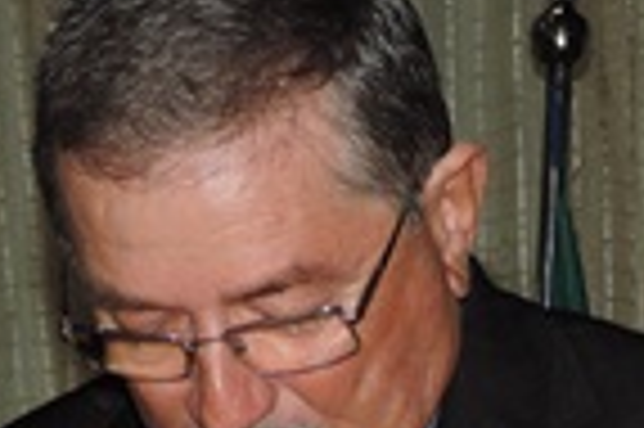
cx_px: 574
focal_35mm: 205
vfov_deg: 6.4
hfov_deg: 10.0
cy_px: 989
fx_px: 3663
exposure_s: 1/30
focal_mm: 7.1
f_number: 3.3
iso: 200
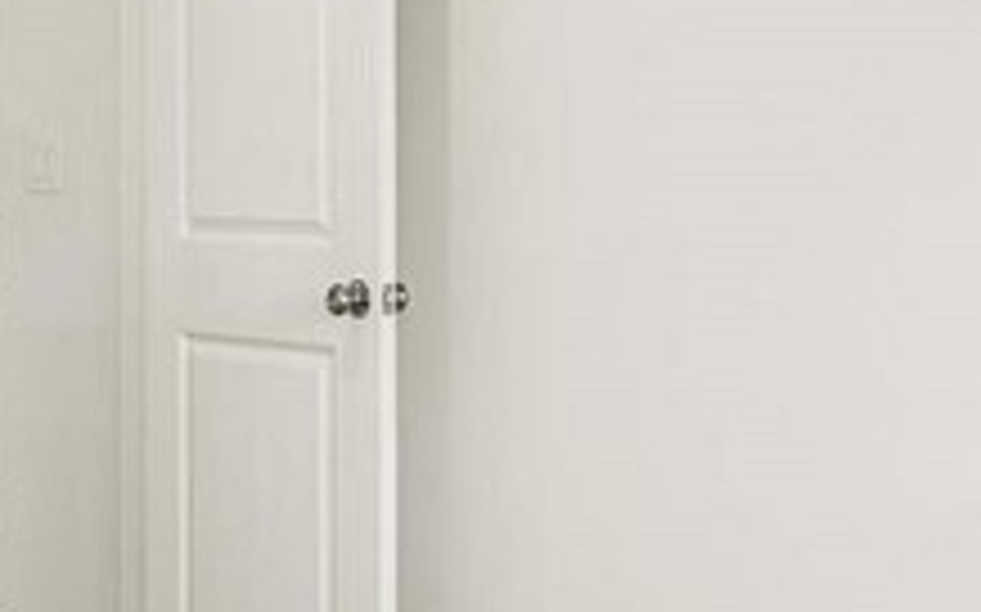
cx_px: 344
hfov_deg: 21.8
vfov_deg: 13.7
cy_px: 252
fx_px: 2539
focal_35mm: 95
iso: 80
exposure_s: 1/80
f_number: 6.3
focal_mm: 12
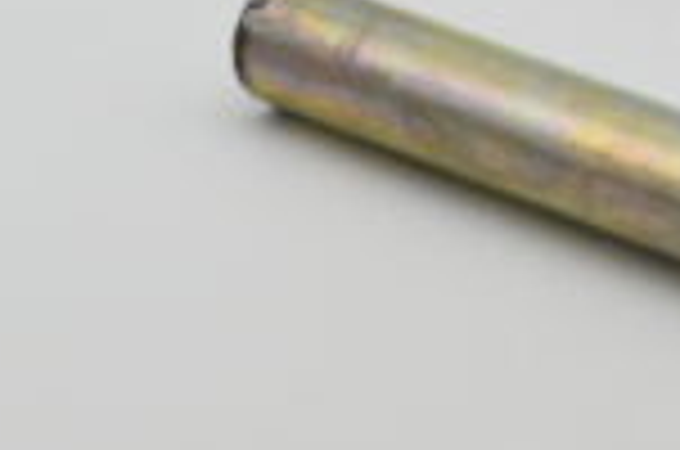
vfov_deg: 6.0
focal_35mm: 227
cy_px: 405
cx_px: 1135
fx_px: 4279
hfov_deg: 8.8
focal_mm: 38
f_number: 8
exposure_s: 1/2000
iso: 1600
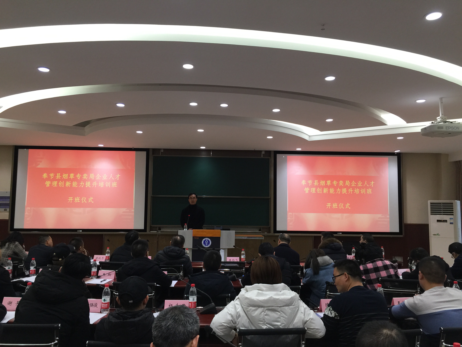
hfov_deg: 61.7
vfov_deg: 48.2
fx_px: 387
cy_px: 174
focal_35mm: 29
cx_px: 231
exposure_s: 1/30
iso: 40
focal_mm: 4.15
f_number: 2.2
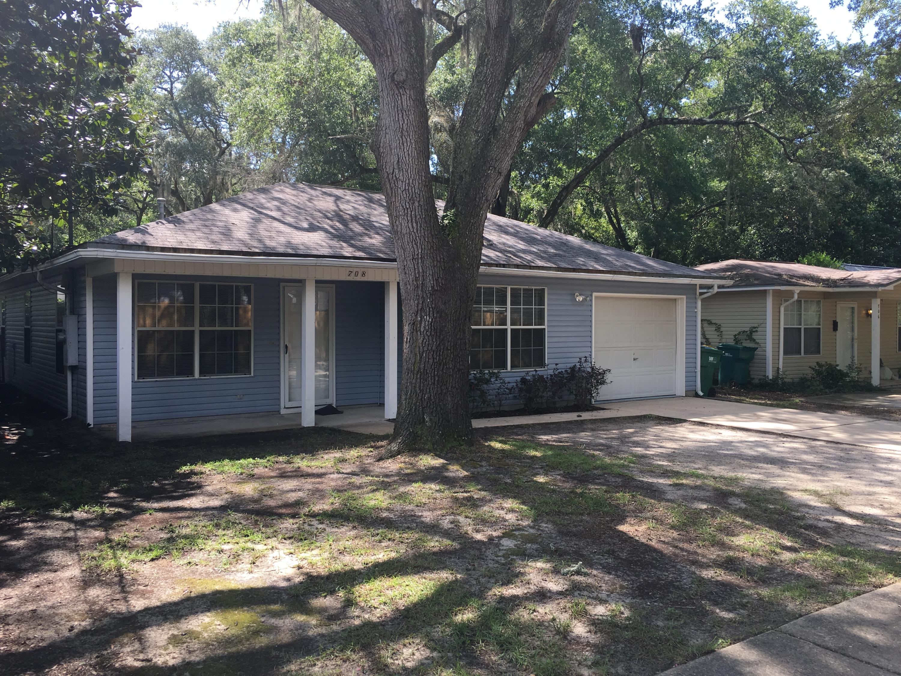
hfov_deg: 61.7
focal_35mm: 29
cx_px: 450
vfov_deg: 48.2
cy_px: 338
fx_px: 755
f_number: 2.2
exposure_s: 1/343
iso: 25
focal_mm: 4.15
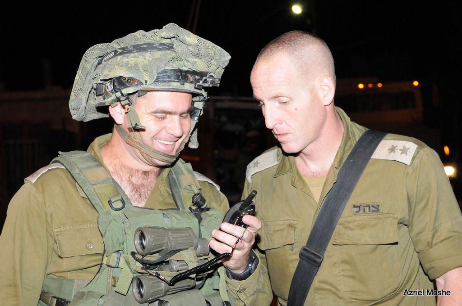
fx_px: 865
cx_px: 231
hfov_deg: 29.9
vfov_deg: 20.1
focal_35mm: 68
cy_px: 153
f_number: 5
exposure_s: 1/80
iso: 2500
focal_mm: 45
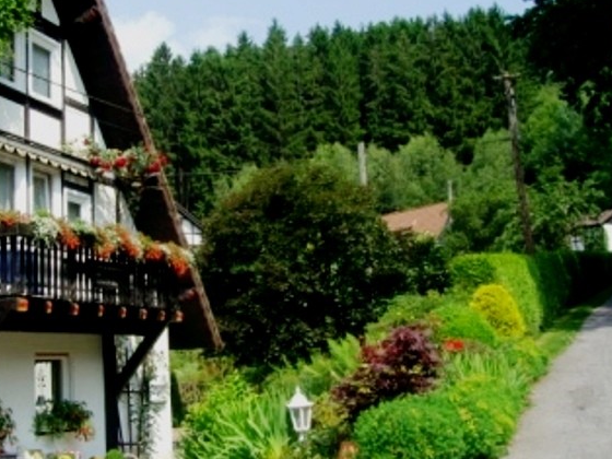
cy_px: 227
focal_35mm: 50
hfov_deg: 37.6
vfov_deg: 29.1
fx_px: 884
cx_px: 185
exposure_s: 1/294
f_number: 4.8
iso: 64
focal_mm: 5.8
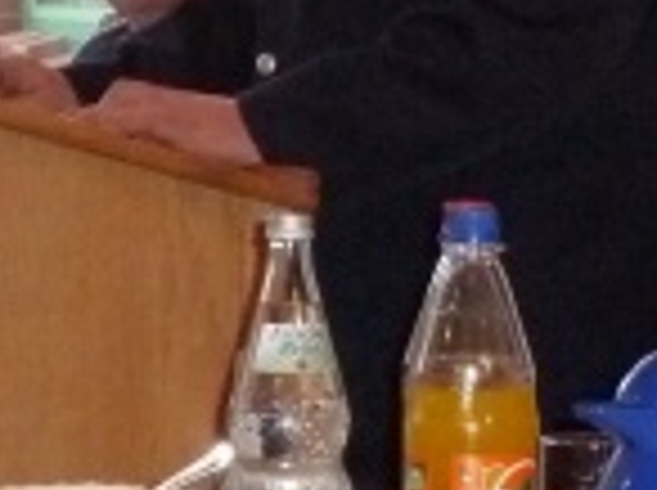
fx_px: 5514
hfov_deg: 6.8
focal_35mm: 291
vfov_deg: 5.1
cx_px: 414
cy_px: -90
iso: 640
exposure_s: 1/30
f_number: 3.9
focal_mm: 9.7
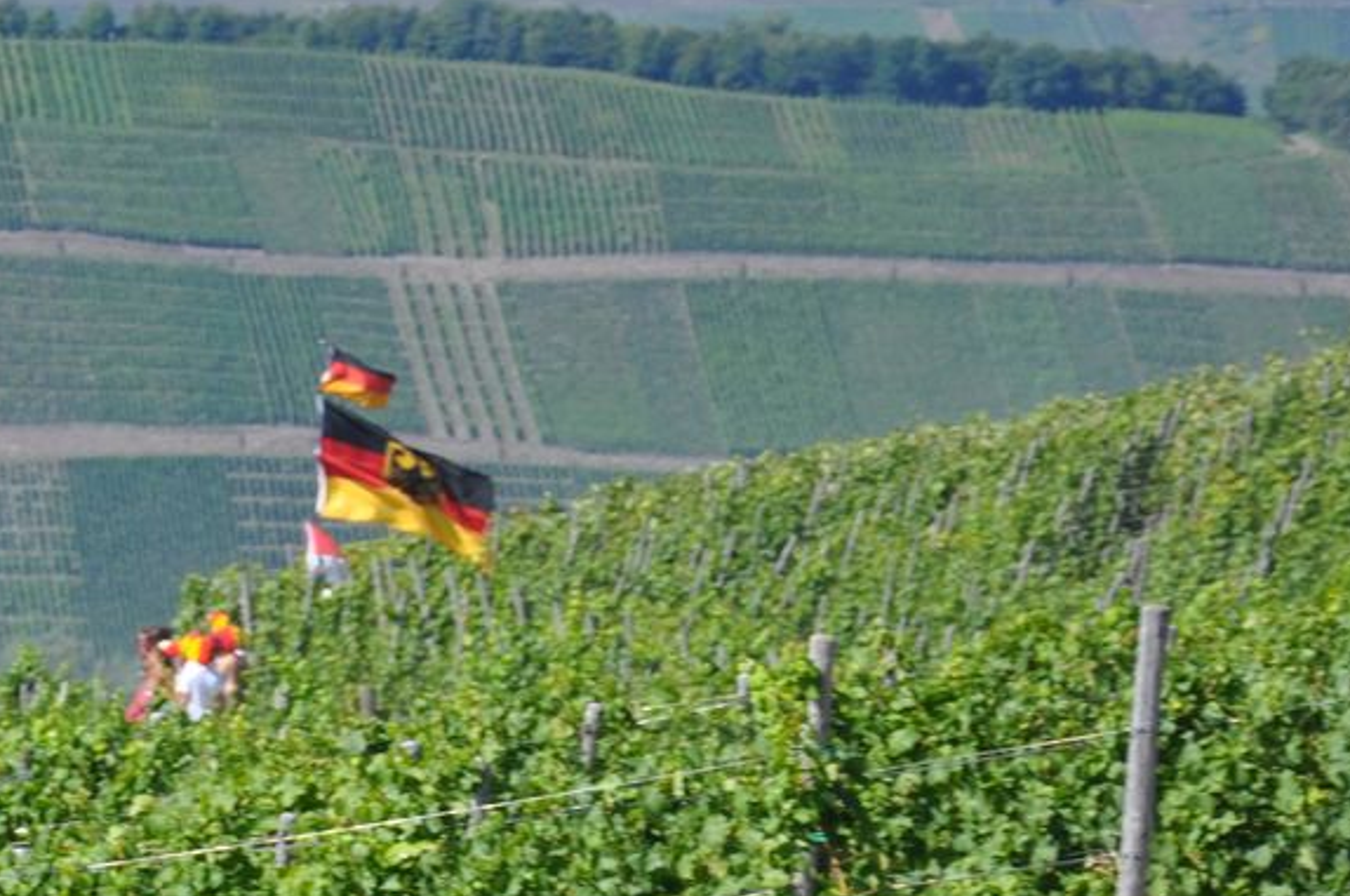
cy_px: 1159
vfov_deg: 3.6
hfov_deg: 5.3
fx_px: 14417
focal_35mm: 385
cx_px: -64
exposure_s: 1/640
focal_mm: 92
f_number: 6.3
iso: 200
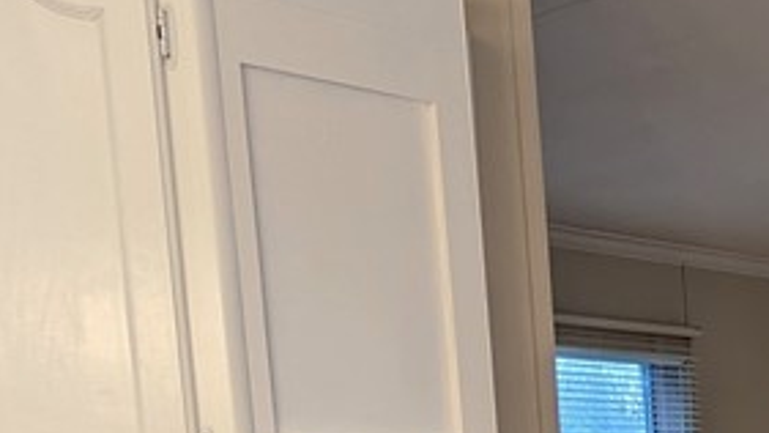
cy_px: 819
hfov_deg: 18.7
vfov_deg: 11.6
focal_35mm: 95
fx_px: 1937
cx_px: 1282
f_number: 1.85
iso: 60
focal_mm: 6.81
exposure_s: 1/30
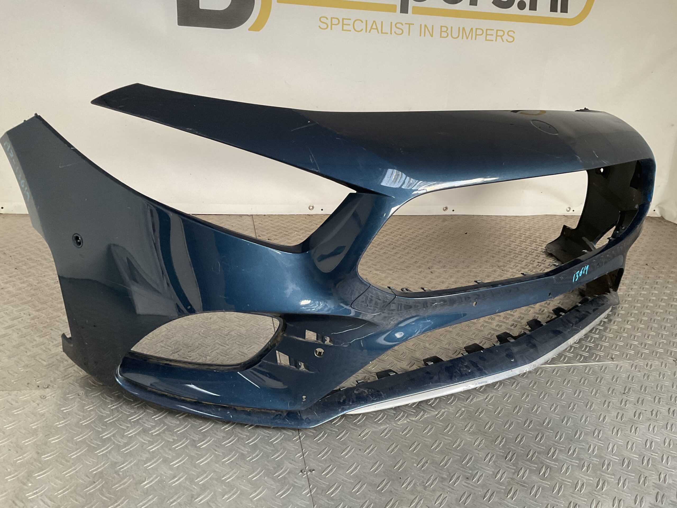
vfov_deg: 48.2
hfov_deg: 61.7
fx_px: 567
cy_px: 254
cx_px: 338
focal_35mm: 29
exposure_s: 1/50
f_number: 1.8
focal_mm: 3
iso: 100
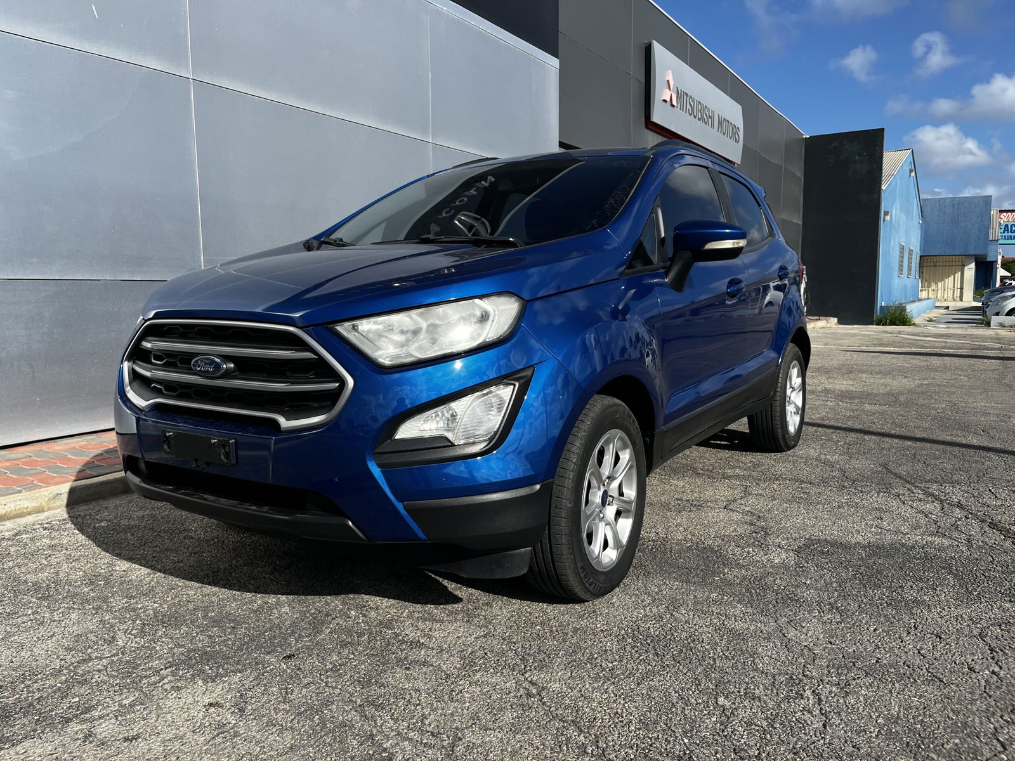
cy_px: 380
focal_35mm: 26
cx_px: 508
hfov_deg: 67.3
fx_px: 762
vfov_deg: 53.1
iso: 50
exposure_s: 1/3521
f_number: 1.6
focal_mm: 5.1
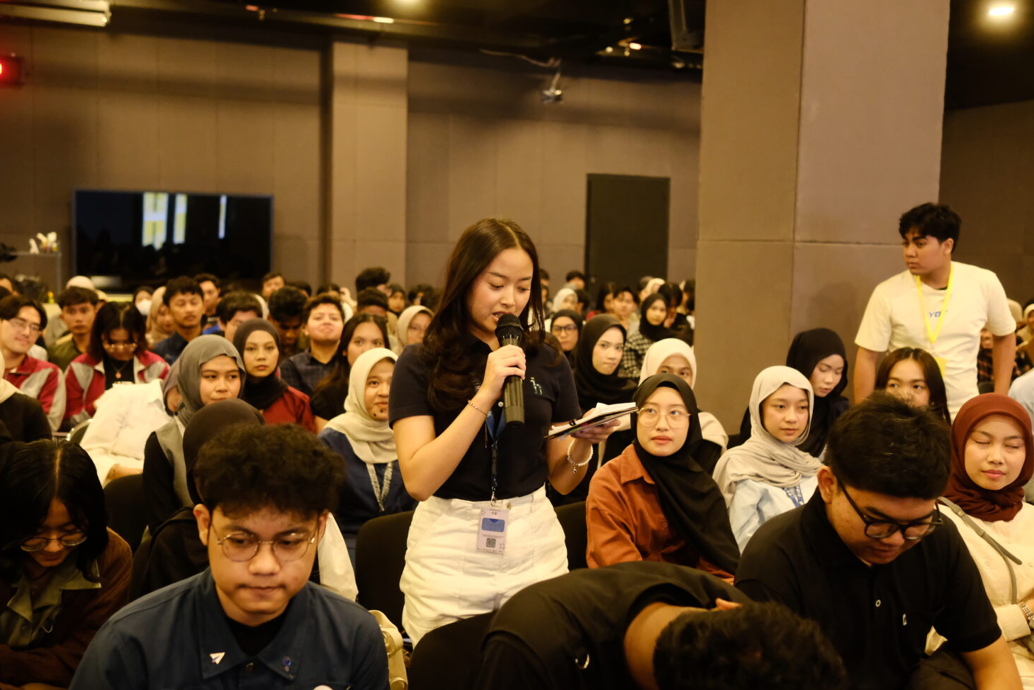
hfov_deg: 53.1
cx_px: 514
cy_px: 346
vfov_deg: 36.9
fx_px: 1034
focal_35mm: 36
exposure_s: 1/180
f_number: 2.2
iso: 5000
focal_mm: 23
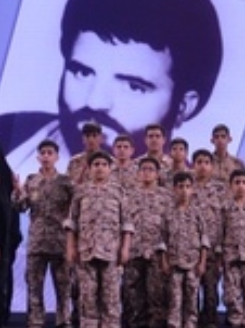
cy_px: 29
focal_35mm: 158
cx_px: 163
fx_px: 1493
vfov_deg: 12.4
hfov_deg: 9.4
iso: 500
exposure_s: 1/100
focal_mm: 31
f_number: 5
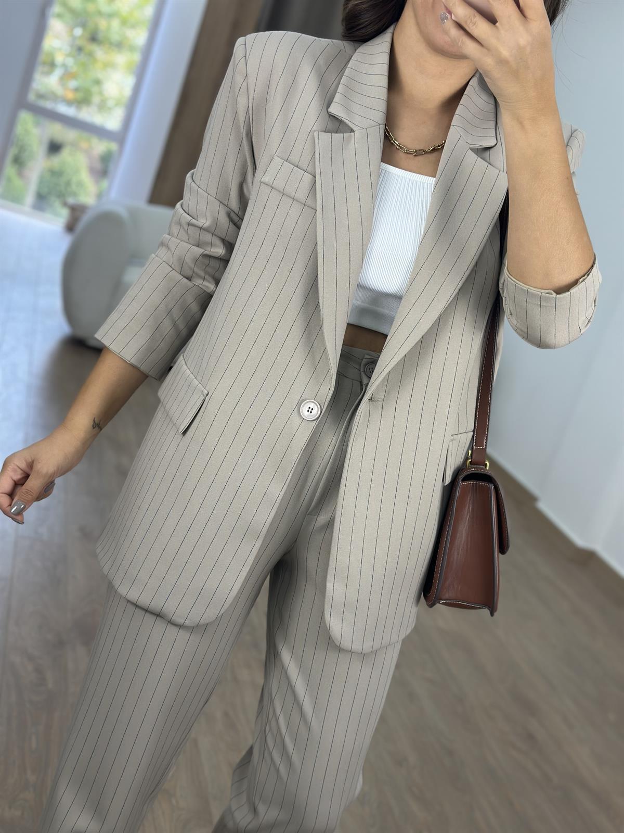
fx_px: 1154
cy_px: 416
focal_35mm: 48
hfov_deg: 30.3
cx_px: 312
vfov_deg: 39.7
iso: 80
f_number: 1.78
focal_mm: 6.86
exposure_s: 1/210
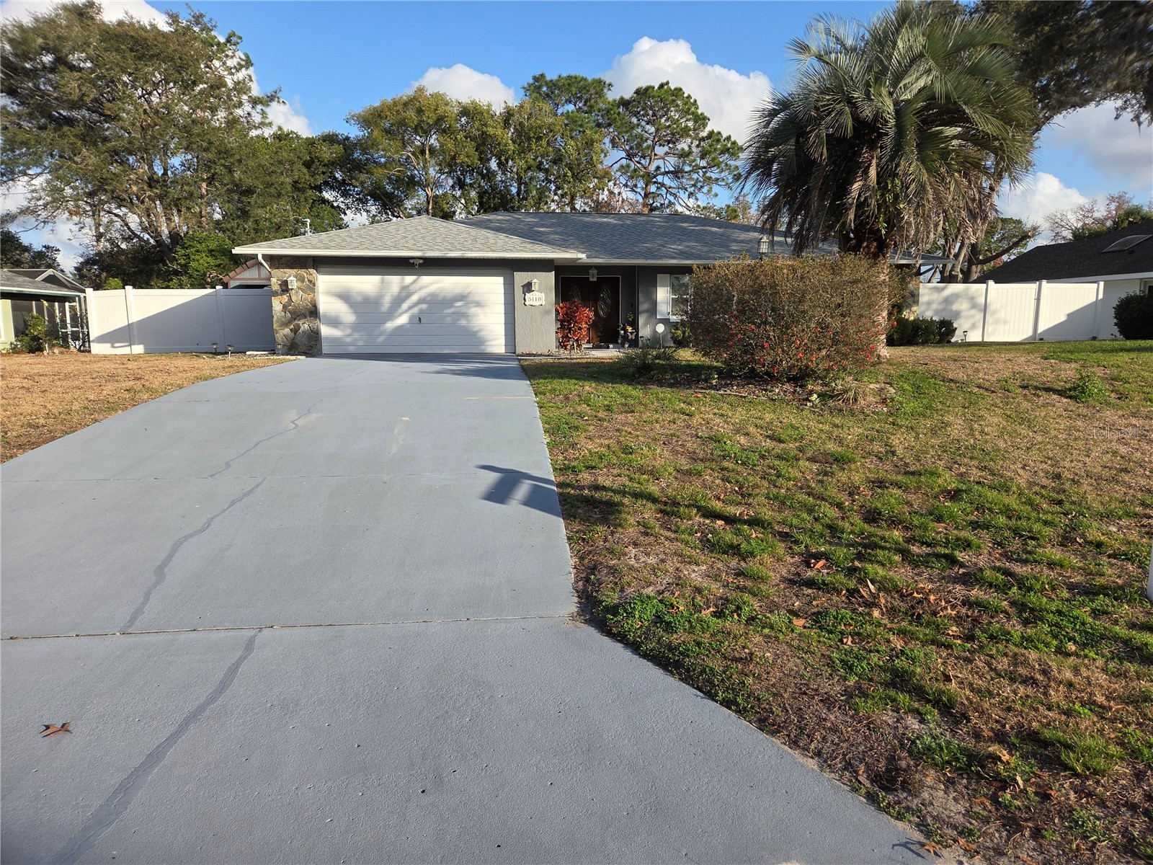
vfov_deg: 58.9
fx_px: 766
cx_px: 576
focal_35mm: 23
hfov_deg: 73.9
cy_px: 432
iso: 80
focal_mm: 5.4
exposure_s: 1/3381
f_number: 1.8
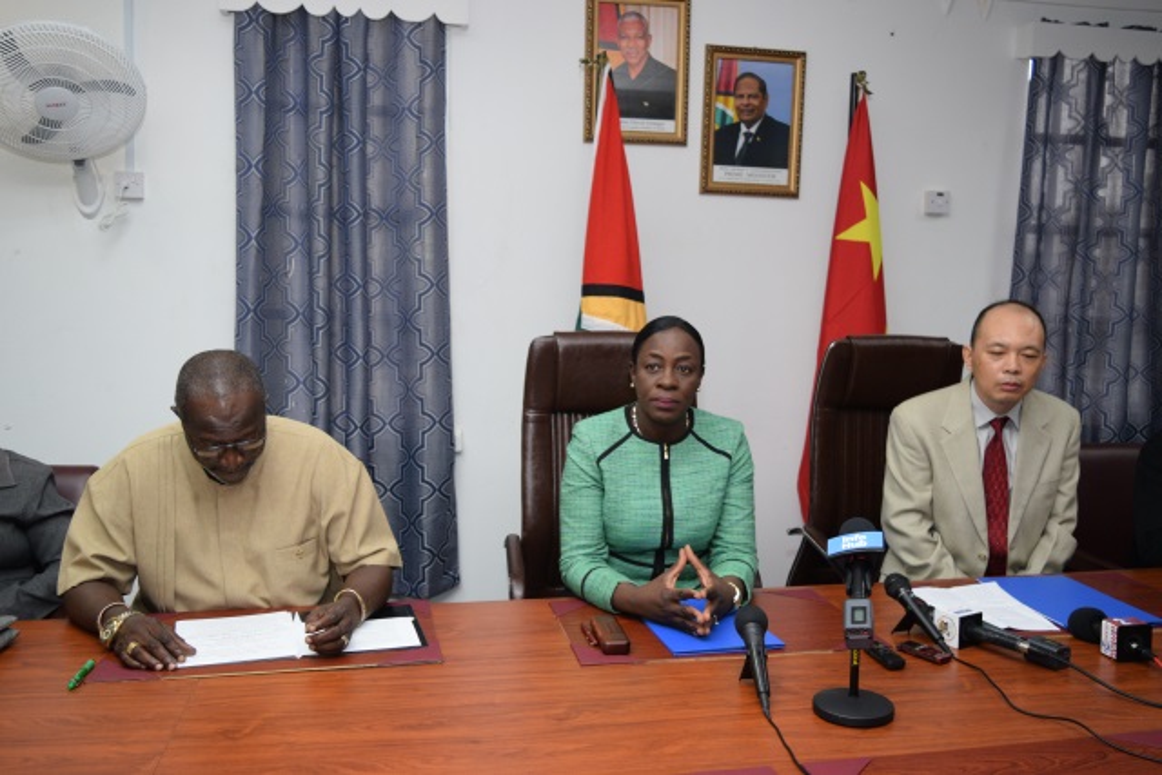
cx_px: 581
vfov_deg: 40.0
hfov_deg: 57.2
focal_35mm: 33
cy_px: 388
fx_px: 1065
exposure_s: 1/100
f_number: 3.8
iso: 800
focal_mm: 22
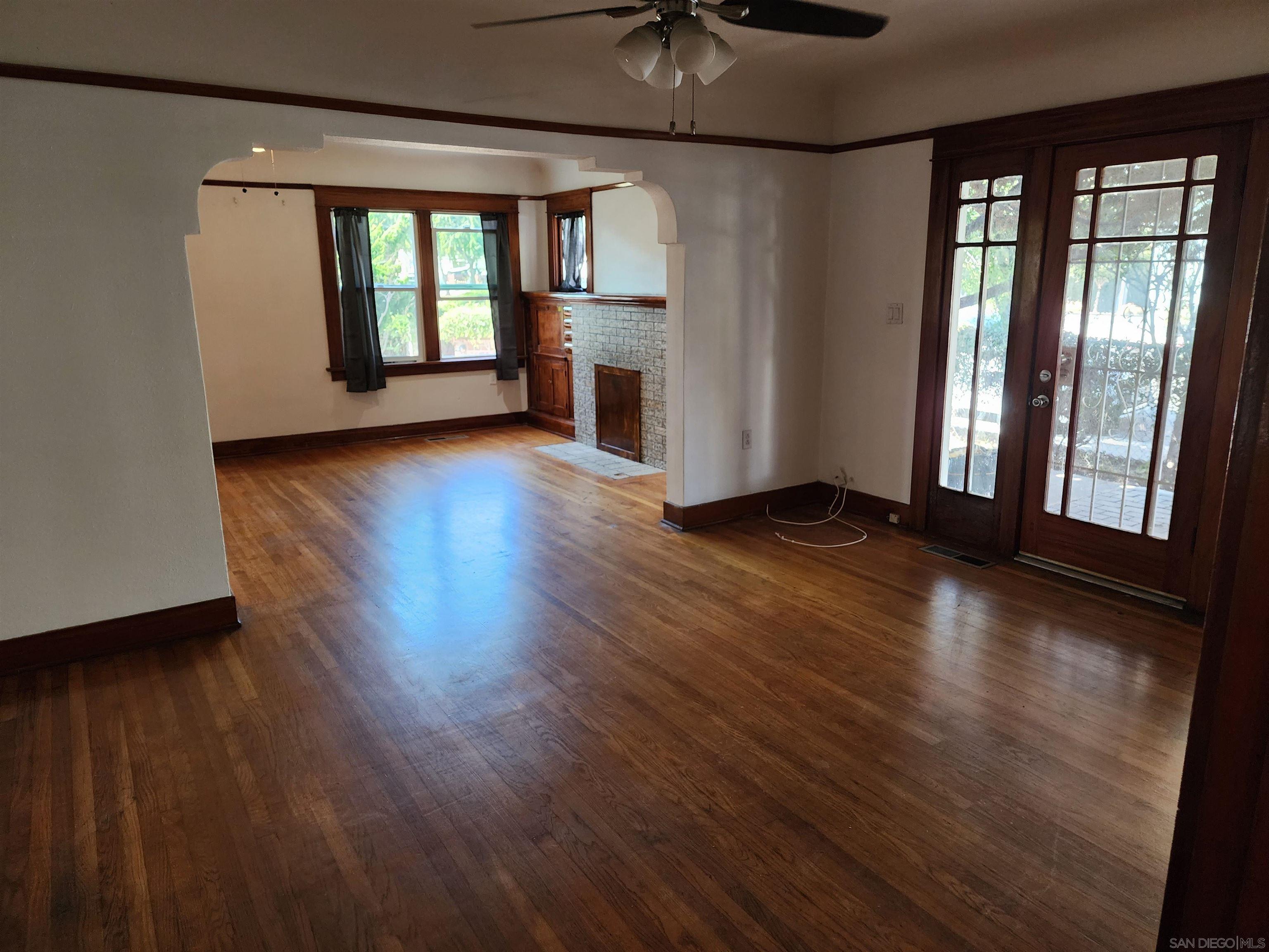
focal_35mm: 23
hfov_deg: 73.9
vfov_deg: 58.9
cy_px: 476
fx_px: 843
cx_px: 634
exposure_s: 1/120
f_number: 1.8
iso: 400
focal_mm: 6.4
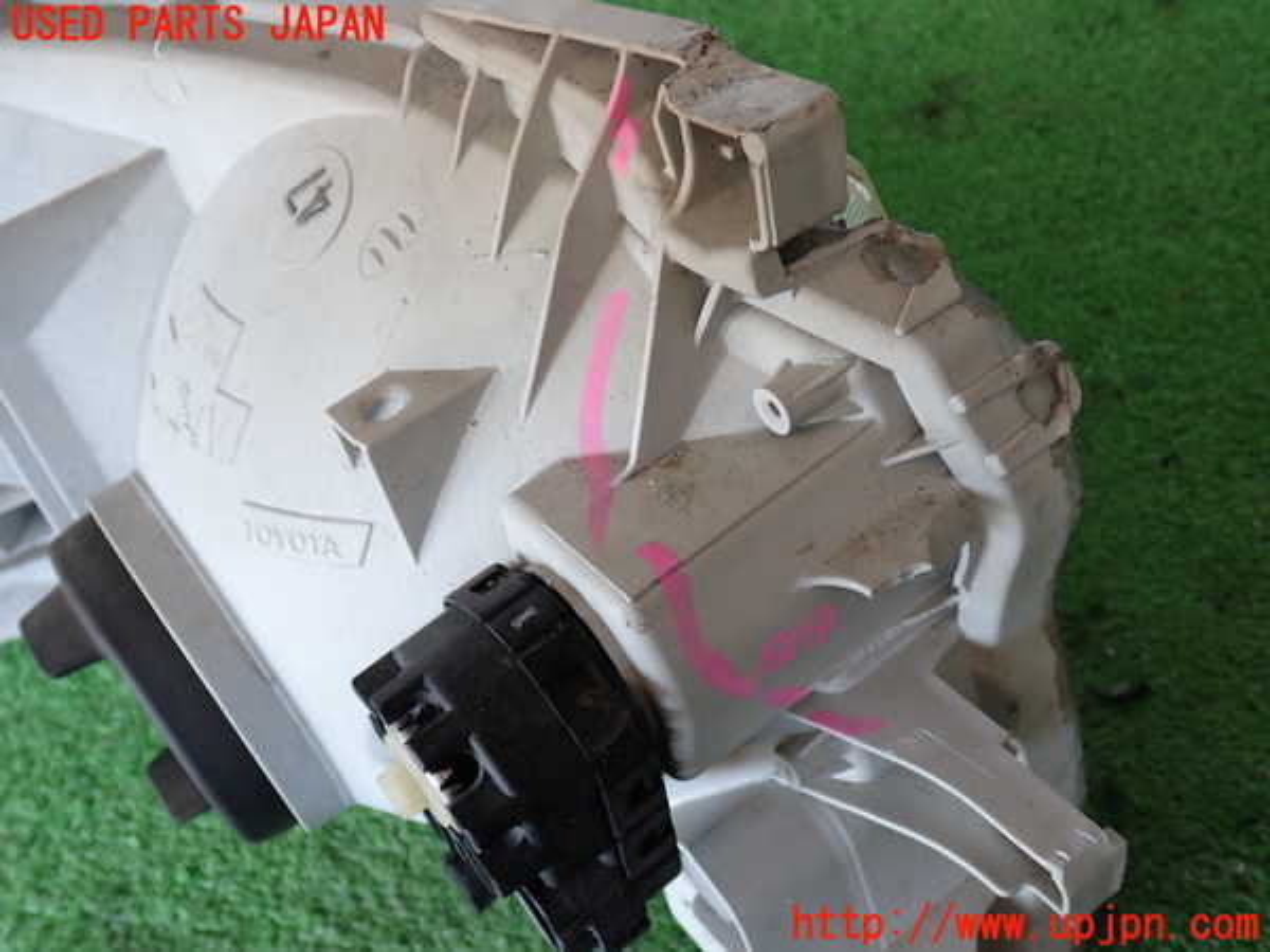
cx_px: 635
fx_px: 1174
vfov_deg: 44.2
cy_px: 476
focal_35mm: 32
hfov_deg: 56.8
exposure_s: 1/60
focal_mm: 5.79
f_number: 2.4
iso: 200
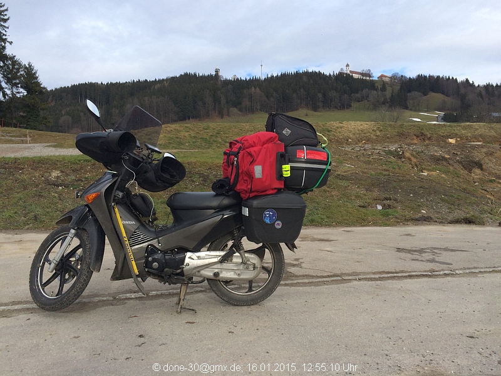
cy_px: 188
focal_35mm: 29
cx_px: 250
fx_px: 420
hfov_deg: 61.7
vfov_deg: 48.2
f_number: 2.2
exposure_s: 1/977
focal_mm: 4.15
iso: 32
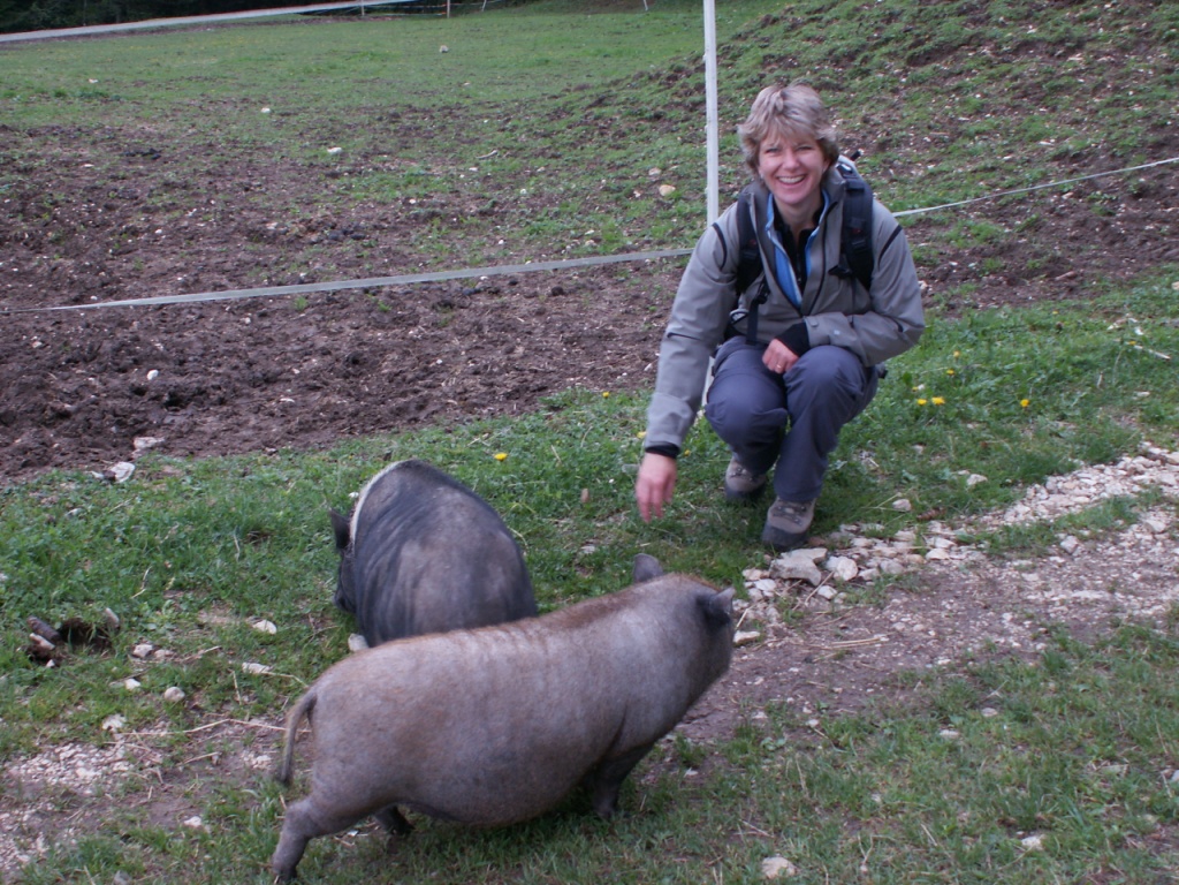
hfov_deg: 40.4
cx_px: 590
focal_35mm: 47
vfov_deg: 30.9
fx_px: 1601
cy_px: 442
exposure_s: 1/50
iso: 50
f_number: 3.5
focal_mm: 7.75
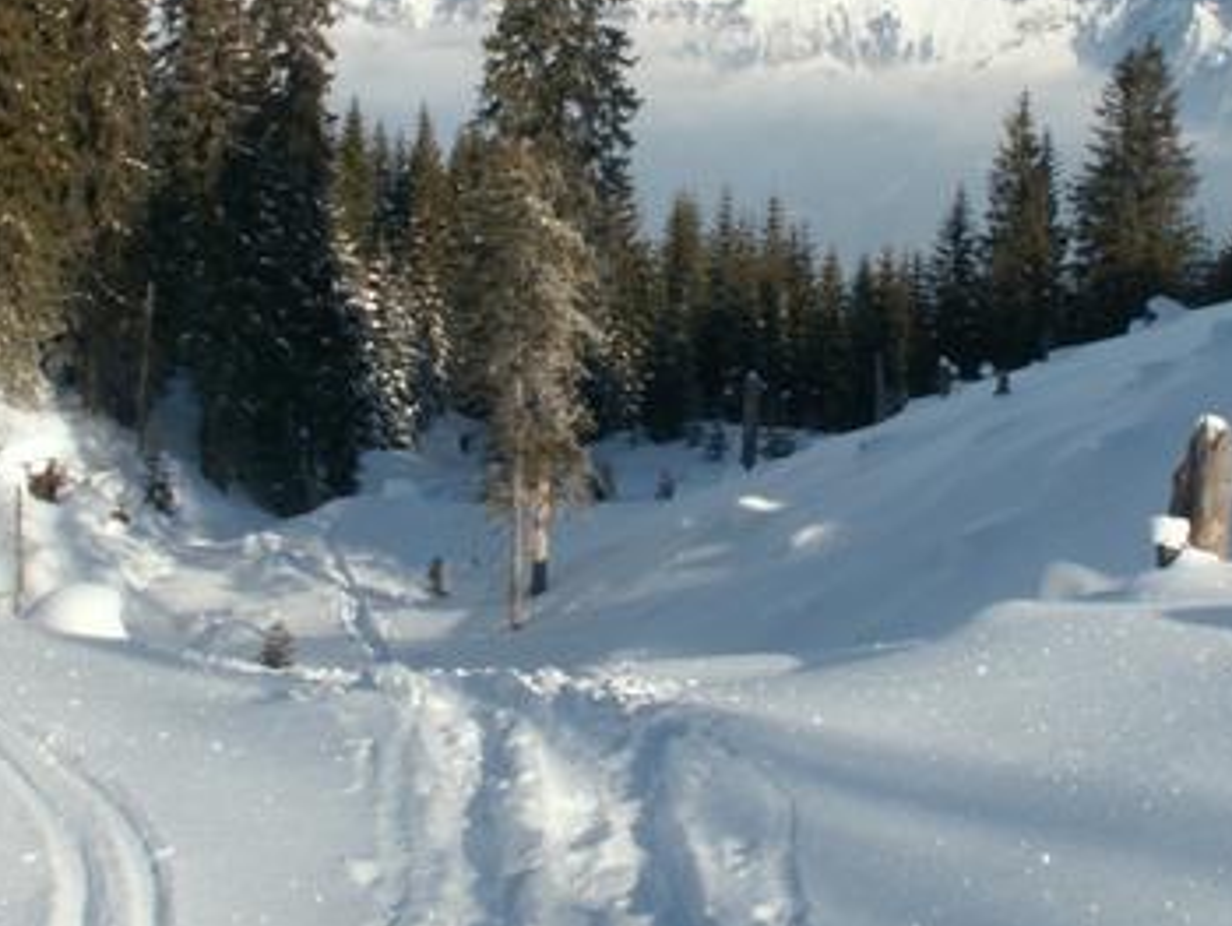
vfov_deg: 22.8
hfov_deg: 30.2
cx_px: 655
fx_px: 2279
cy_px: 282
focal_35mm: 64
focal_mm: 5.86
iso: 50
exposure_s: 1/200
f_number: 8
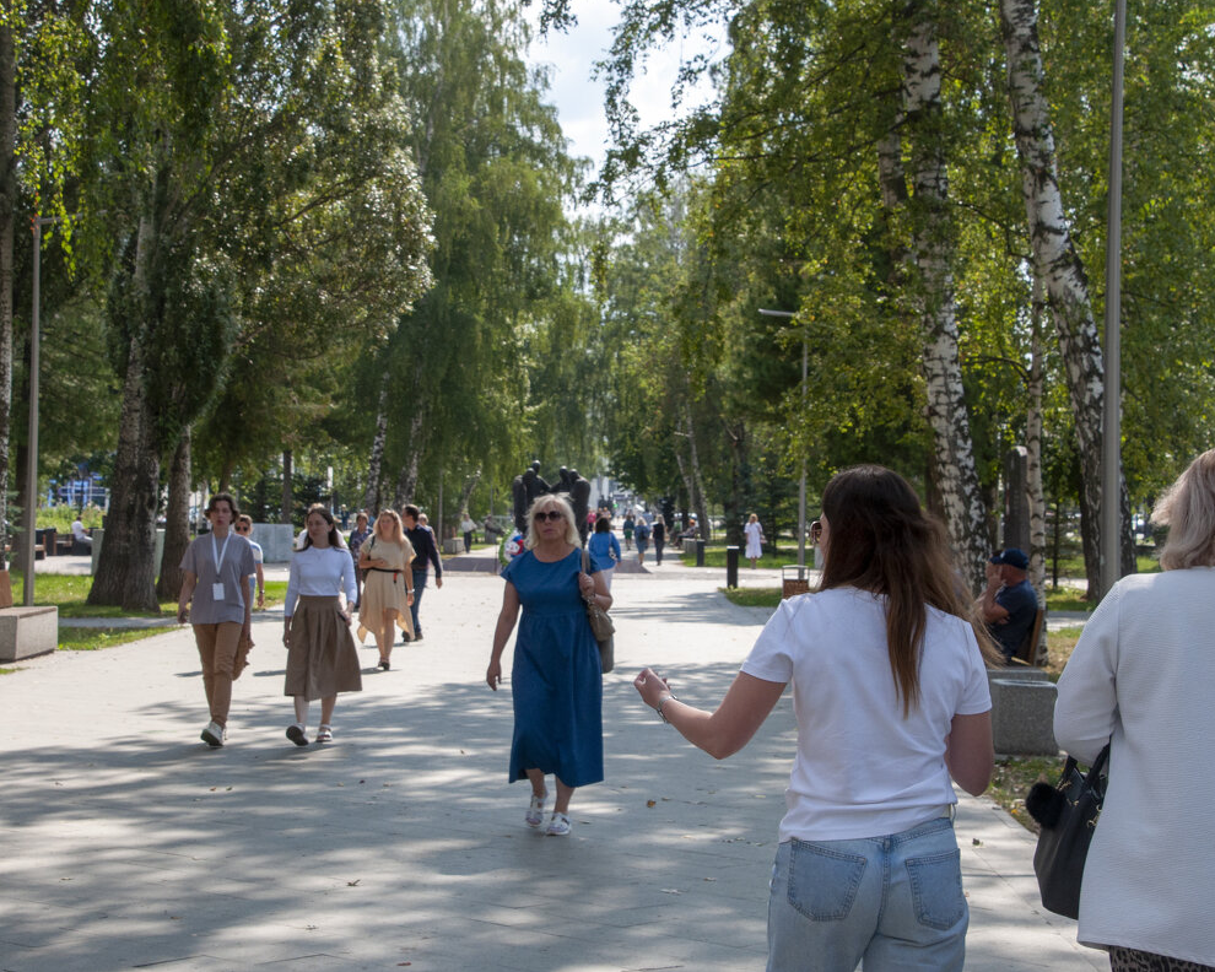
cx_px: 579
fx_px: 2697
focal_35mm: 75
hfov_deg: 25.4
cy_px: 484
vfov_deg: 20.4
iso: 640
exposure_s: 1/640
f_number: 13
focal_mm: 44
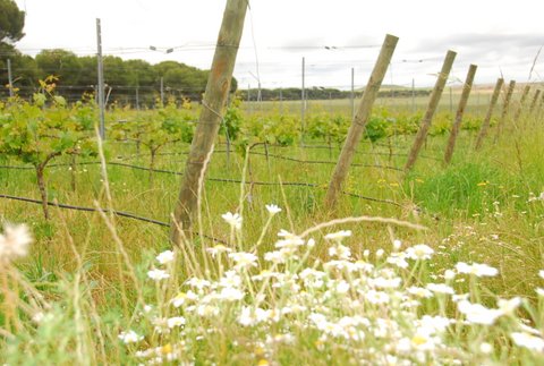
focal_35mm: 51
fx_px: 773
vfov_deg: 26.6
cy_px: 183
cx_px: 272
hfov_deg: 38.8
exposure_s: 1/250
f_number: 5.6
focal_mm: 34
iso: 100
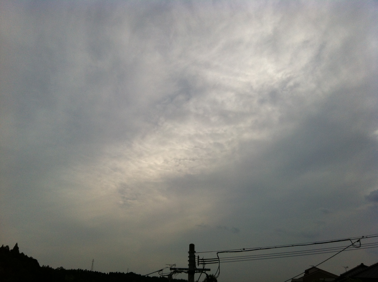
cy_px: 141
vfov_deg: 40.6
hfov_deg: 52.7
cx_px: 189
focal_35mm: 35
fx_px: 382
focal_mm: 3.85
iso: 80
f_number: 2.8
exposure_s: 1/3016
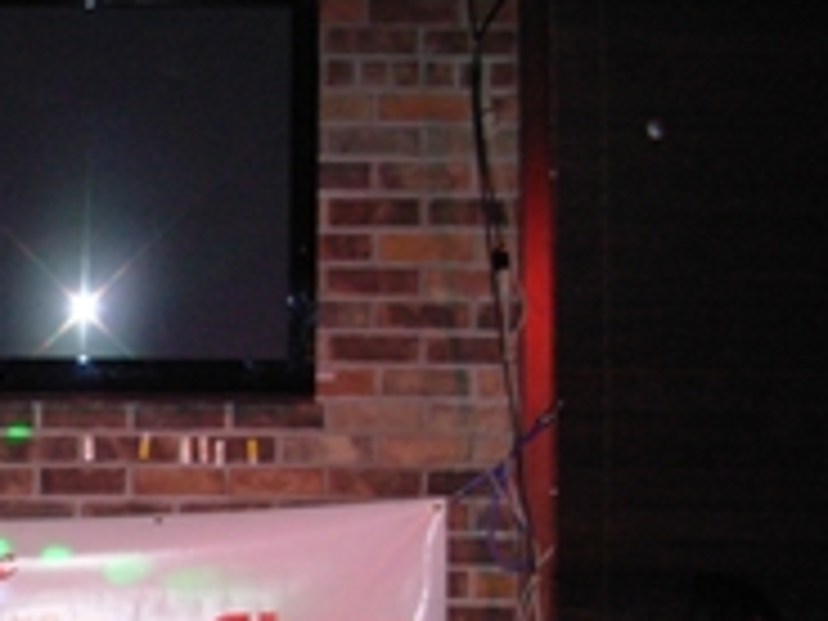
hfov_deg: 18.9
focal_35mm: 99
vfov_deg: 14.7
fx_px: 2368
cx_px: -130
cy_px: 612
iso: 103
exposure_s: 1/65.9
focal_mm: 6.3
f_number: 2.9
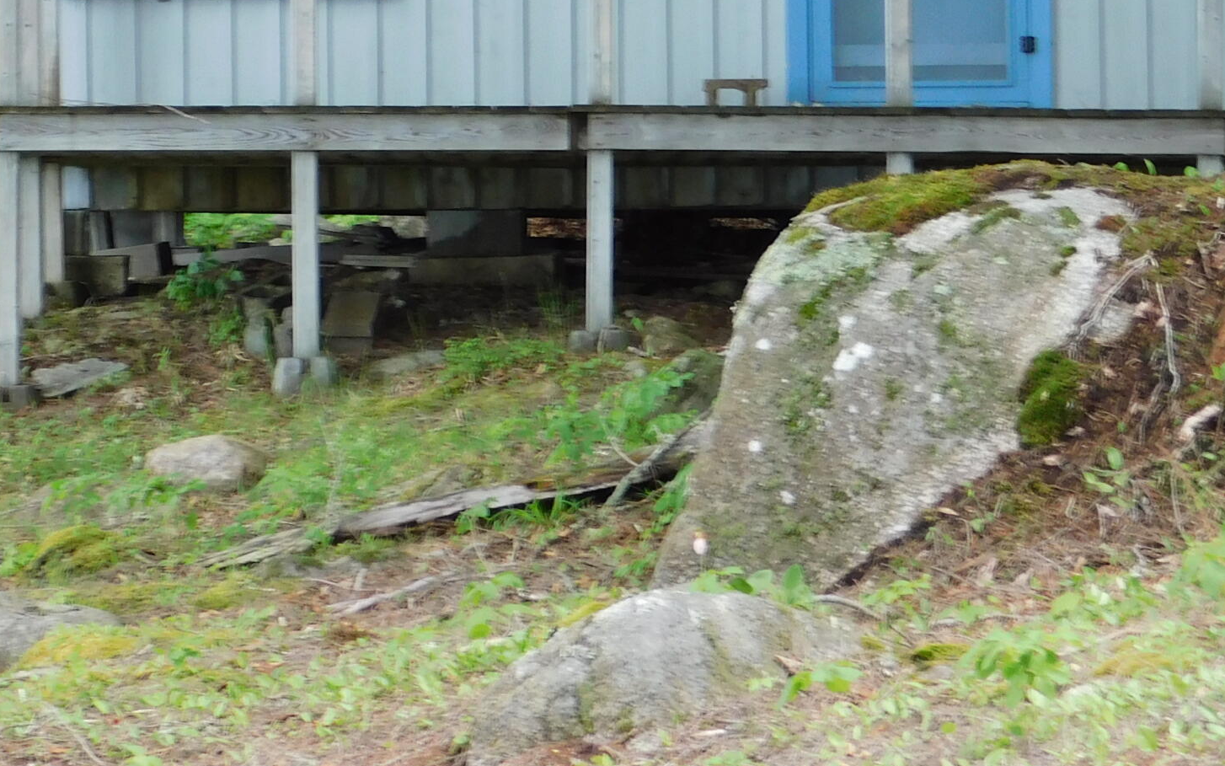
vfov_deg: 7.4
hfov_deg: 12.0
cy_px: -147
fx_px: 5843
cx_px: 761
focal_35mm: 175
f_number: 4.4
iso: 125
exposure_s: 1/40
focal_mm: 14.2
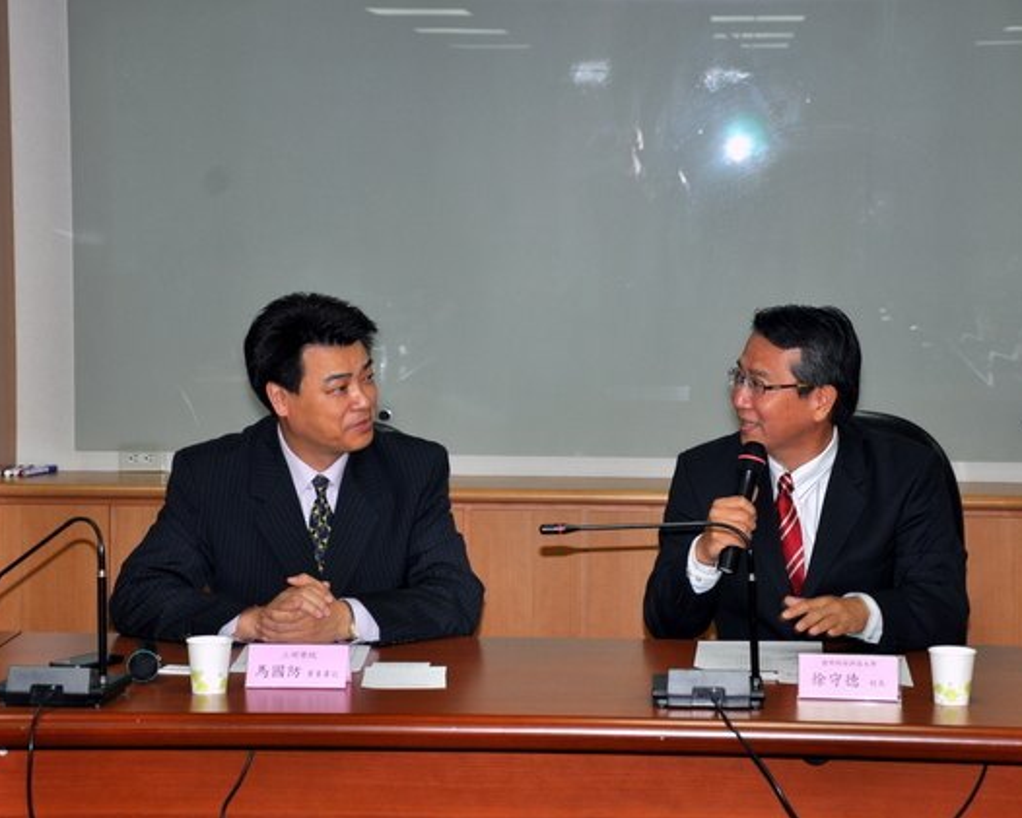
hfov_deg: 18.1
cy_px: 409
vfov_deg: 14.5
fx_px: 3207
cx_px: 552
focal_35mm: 106
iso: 200
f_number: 5.3
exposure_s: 1/60
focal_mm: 62
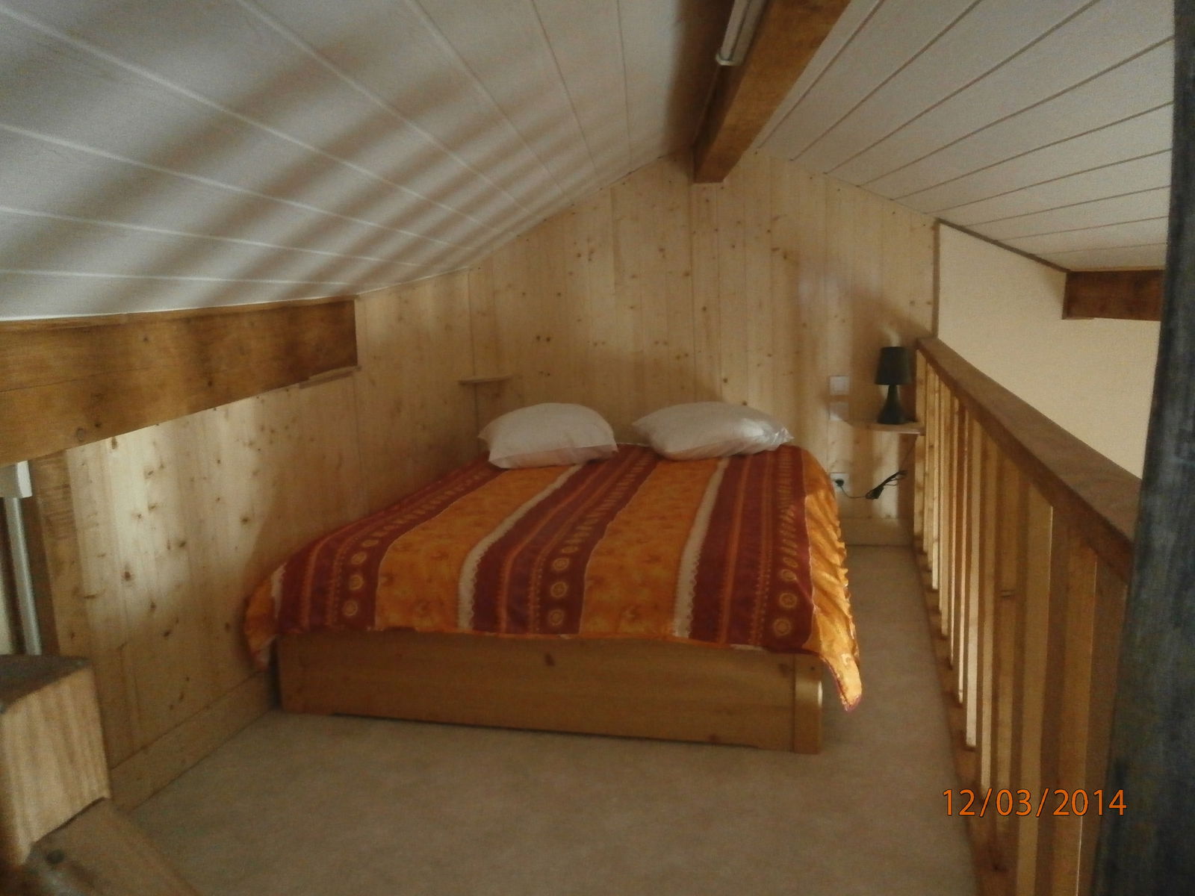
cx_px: 598
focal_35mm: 26
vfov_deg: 53.1
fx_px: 898
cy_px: 448
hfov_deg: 67.3
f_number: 2.8
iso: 800
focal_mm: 4.7
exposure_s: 1/15
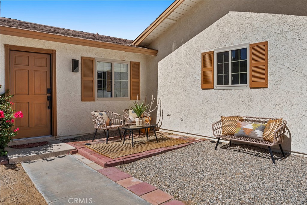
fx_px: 217
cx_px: 154
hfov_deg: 70.4
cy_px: 102
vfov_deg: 50.4
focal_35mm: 26
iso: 400
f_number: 11
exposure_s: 1/320
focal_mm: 25.5
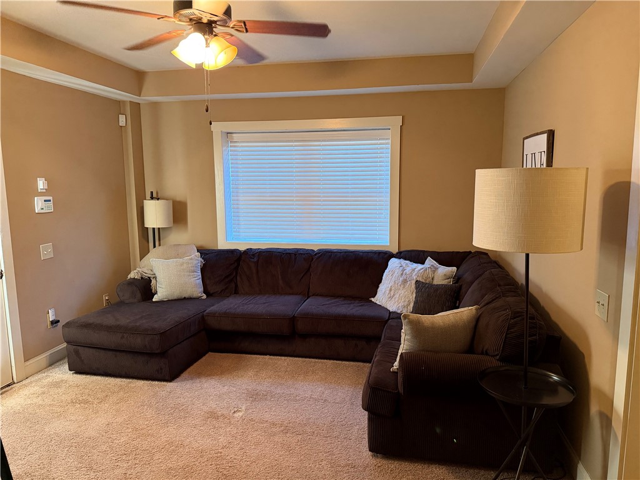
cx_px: 320
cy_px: 240
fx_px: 444
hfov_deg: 71.6
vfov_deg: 56.8
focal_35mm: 24
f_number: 1.78
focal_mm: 6.76
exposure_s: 1/60
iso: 640
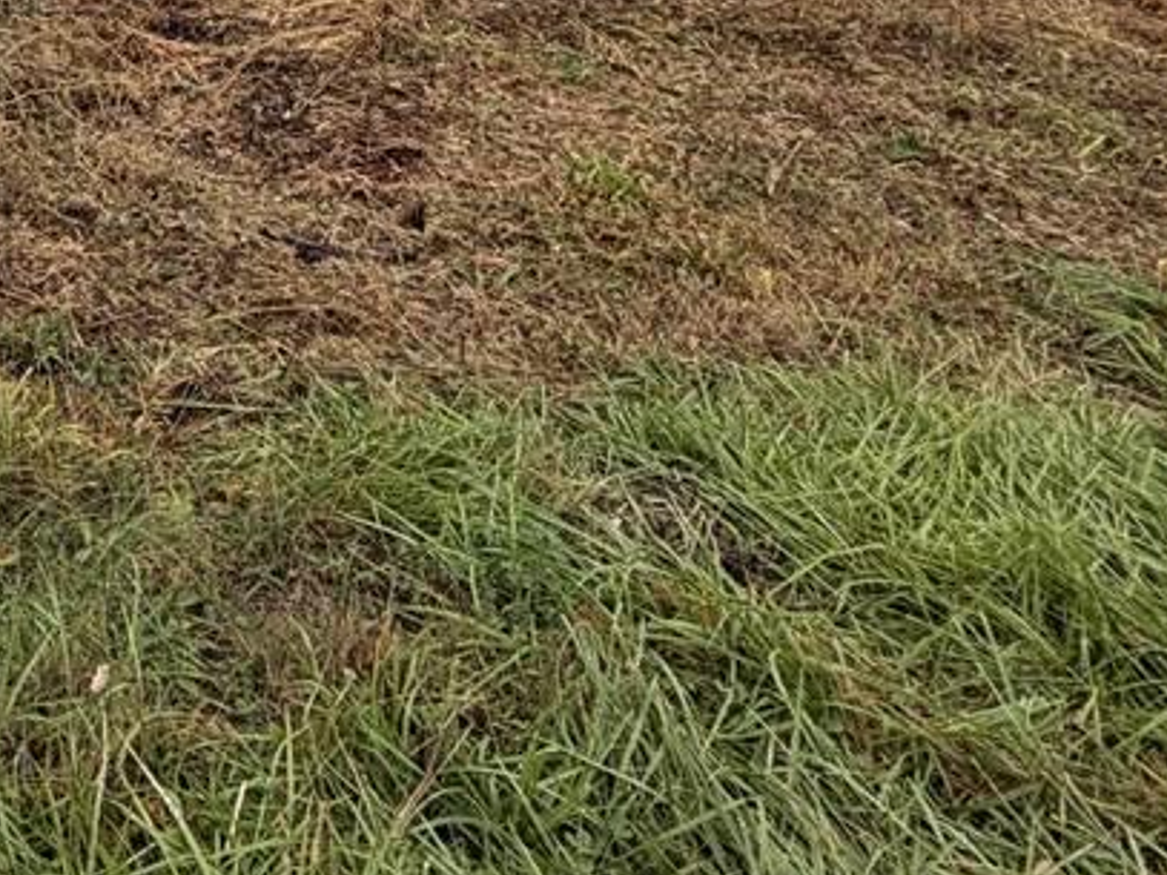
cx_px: -218
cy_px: -397
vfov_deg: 25.6
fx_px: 1483
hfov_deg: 34.7
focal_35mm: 44
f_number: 2.2
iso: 50
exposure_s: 1/277
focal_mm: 2.22
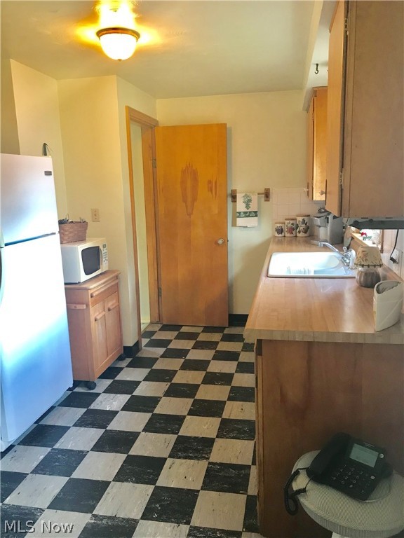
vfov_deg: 63.4
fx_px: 436
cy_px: 269
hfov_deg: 49.7
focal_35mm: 28
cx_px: 202
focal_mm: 3.99
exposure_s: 1/20
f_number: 1.8
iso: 40
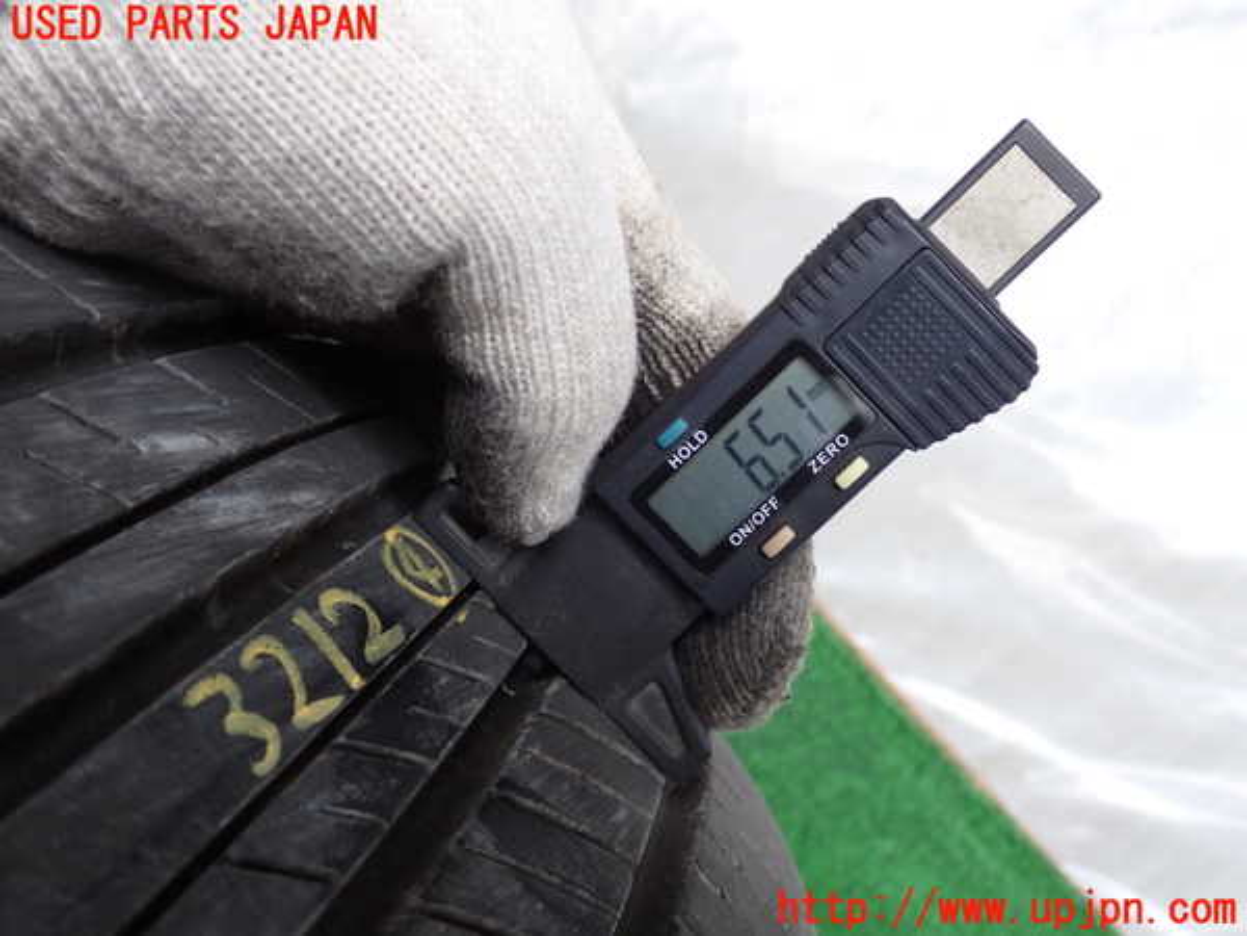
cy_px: 468
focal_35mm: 38
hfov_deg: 49.0
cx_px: 624
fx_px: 1369
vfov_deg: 37.7
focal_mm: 6.83
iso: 160
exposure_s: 1/125
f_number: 2.7
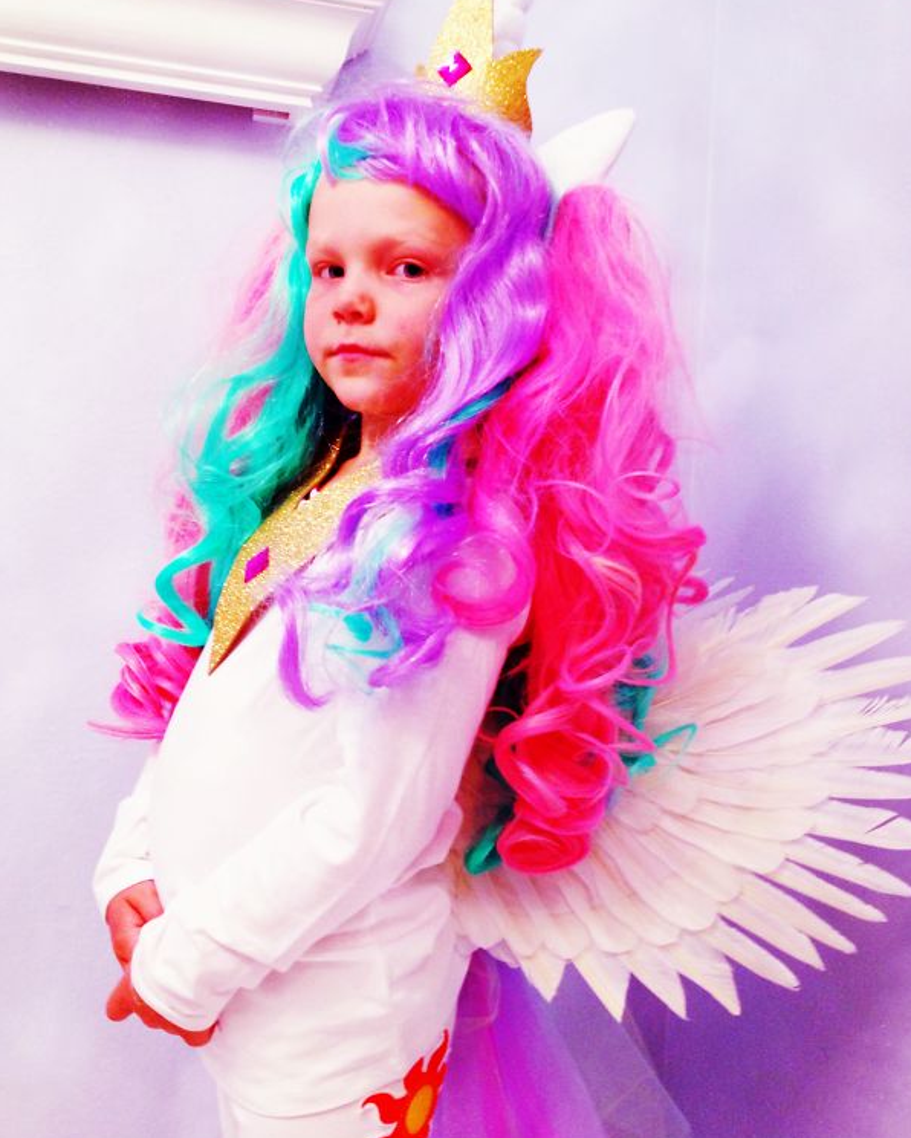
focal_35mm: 37
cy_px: 551
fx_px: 1246
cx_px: 459
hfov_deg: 40.2
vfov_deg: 49.1
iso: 100
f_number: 2.4
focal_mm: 4.28
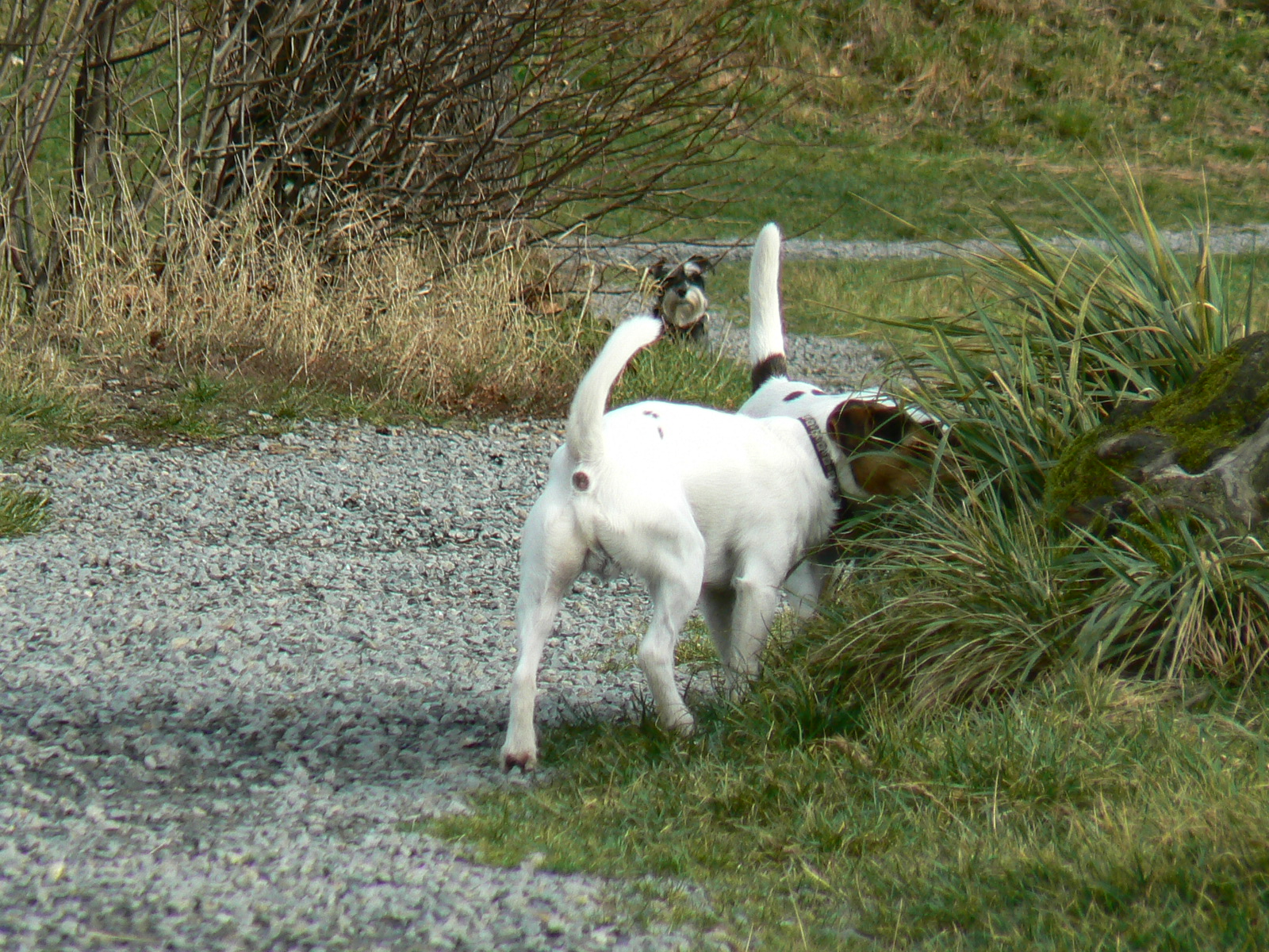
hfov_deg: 3.7
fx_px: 19429
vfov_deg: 2.8
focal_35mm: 530
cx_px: 634
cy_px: 476
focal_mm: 64.3
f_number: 5.6
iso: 80
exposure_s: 1/160
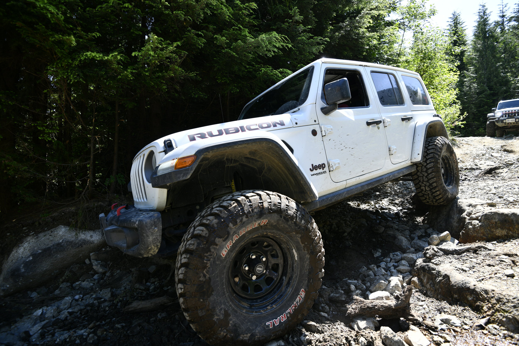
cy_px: 173
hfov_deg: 96.7
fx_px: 231
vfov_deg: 73.8
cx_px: 260
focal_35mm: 16
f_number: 4
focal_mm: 16
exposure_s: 1/500
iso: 160
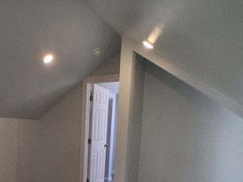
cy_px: 159
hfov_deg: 53.0
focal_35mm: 33
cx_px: 62
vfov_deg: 40.1
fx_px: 231
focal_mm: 1.4
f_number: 2.2
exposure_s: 1/120
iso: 64
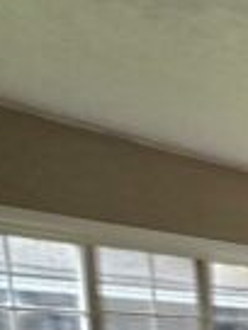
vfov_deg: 29.7
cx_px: 469
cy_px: 433
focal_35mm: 51
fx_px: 487
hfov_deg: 19.5
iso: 160
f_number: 2.2
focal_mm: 2.2
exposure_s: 1/60
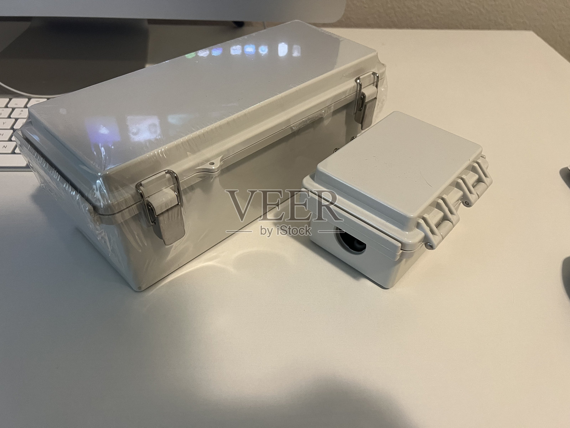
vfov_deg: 53.1
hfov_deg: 67.3
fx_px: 428
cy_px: 214
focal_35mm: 26
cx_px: 285
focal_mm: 5.7
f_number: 1.5
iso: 200
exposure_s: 1/60
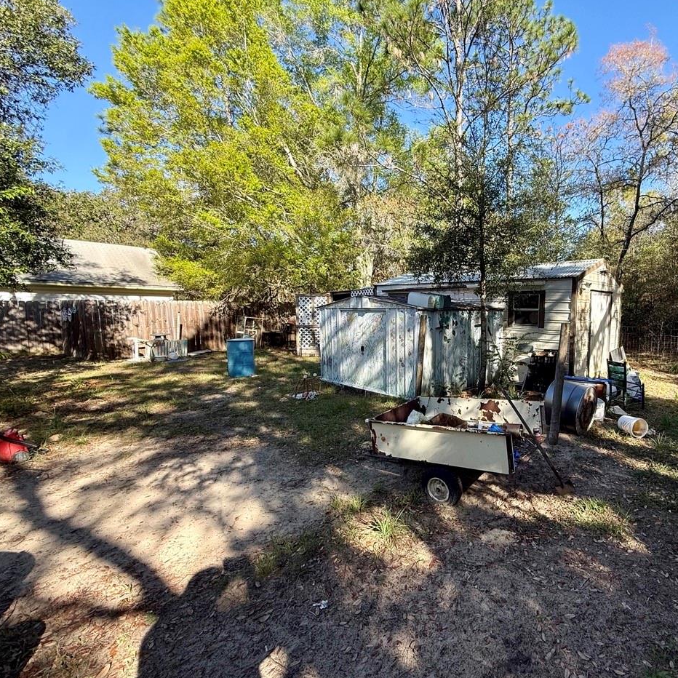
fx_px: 377
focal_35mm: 17
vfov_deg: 84.0
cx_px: 451
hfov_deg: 81.2
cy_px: 344
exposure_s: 1/427
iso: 50
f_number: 2.2
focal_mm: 2.22
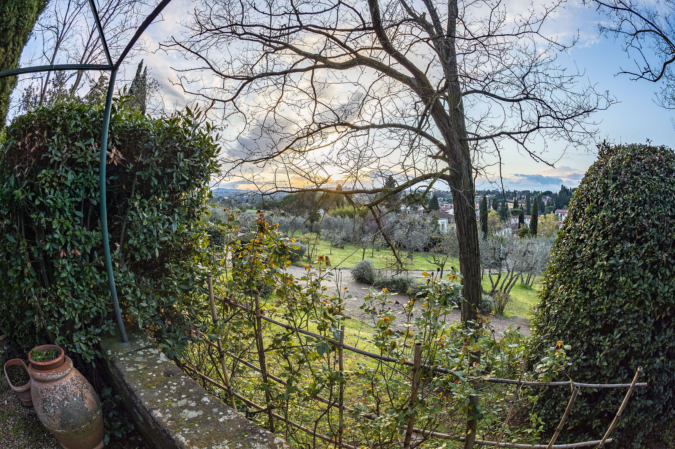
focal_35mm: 16
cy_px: 224
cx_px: 338
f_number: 9
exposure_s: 1/200
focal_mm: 16
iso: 400
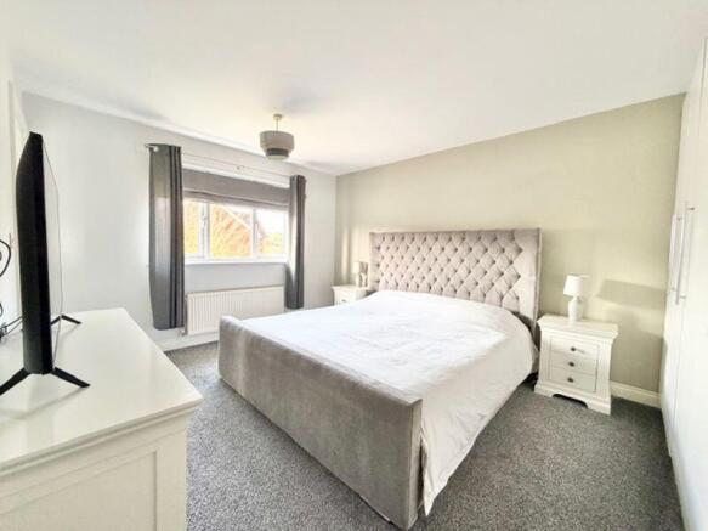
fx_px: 286
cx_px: 354
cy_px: 266
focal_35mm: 14
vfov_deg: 85.7
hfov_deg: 102.1
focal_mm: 2.22
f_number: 2.2
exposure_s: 1/76
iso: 320
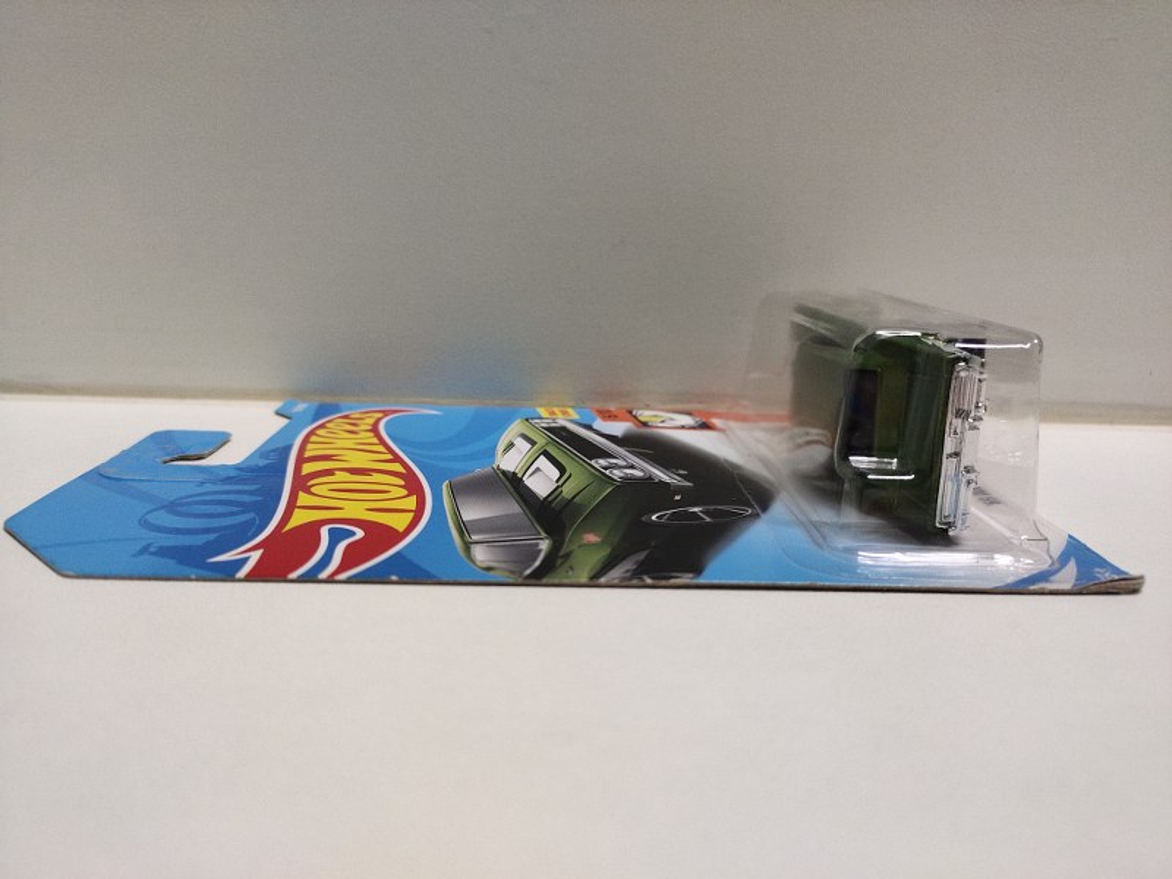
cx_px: 586
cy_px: 440
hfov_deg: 67.3
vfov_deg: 53.1
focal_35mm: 26
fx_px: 880
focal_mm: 4.74
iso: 1181
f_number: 1.79
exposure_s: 1/50
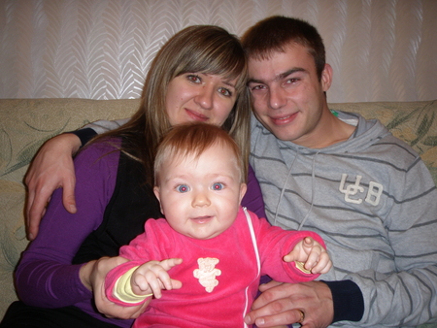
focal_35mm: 38
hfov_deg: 49.0
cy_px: 164
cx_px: 218
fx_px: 480
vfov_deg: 37.8
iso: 100
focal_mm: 6.7
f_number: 3.5
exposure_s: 1/30
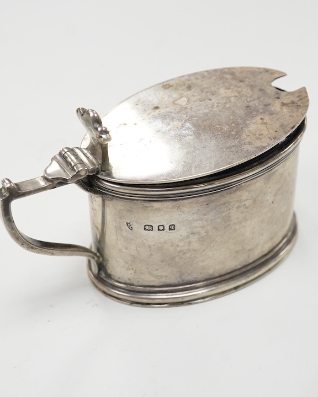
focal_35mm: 66
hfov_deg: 23.1
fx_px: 776
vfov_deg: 28.7
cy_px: 201
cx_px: 203
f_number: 10
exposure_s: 1/200
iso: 2500
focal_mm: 30
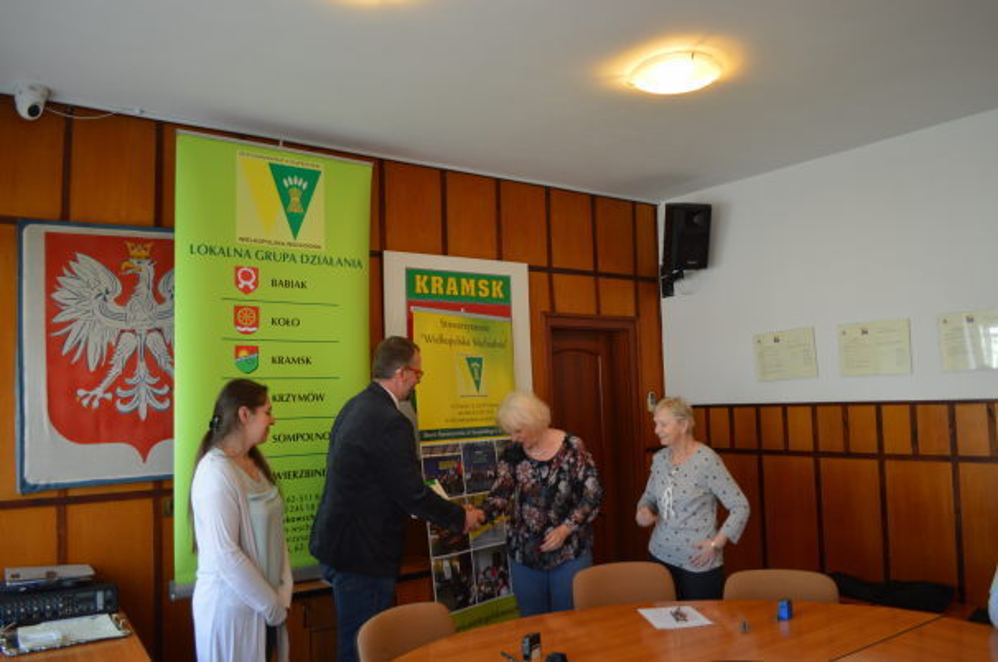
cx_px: 499
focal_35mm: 27
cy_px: 331
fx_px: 747
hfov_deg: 67.5
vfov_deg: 47.8
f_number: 3.5
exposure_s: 1/60
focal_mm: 18
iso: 400
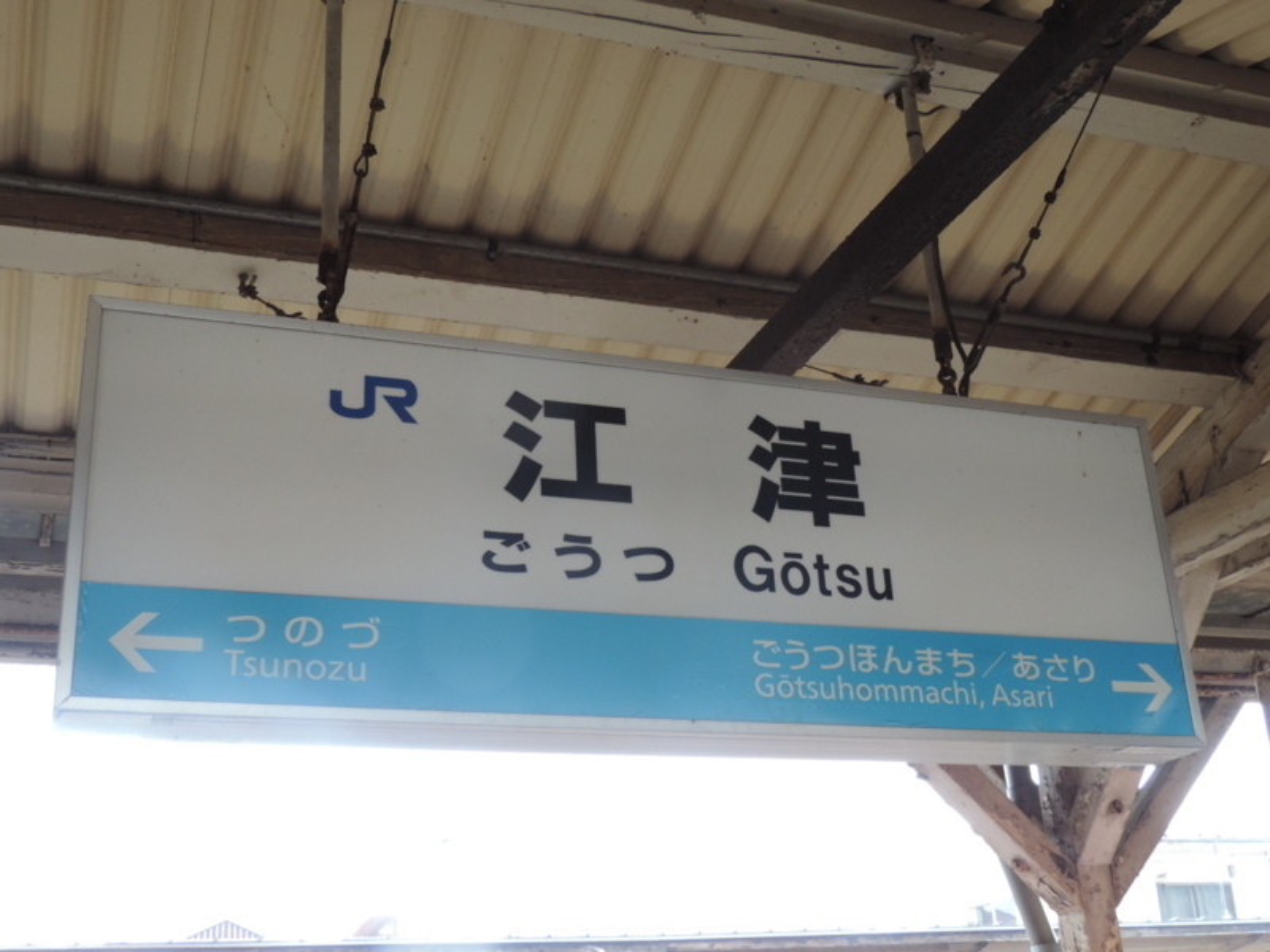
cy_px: 476
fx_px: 1578
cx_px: 635
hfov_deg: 43.9
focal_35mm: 43
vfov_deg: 33.6
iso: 400
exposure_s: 1/40
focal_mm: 7.6
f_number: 3.4
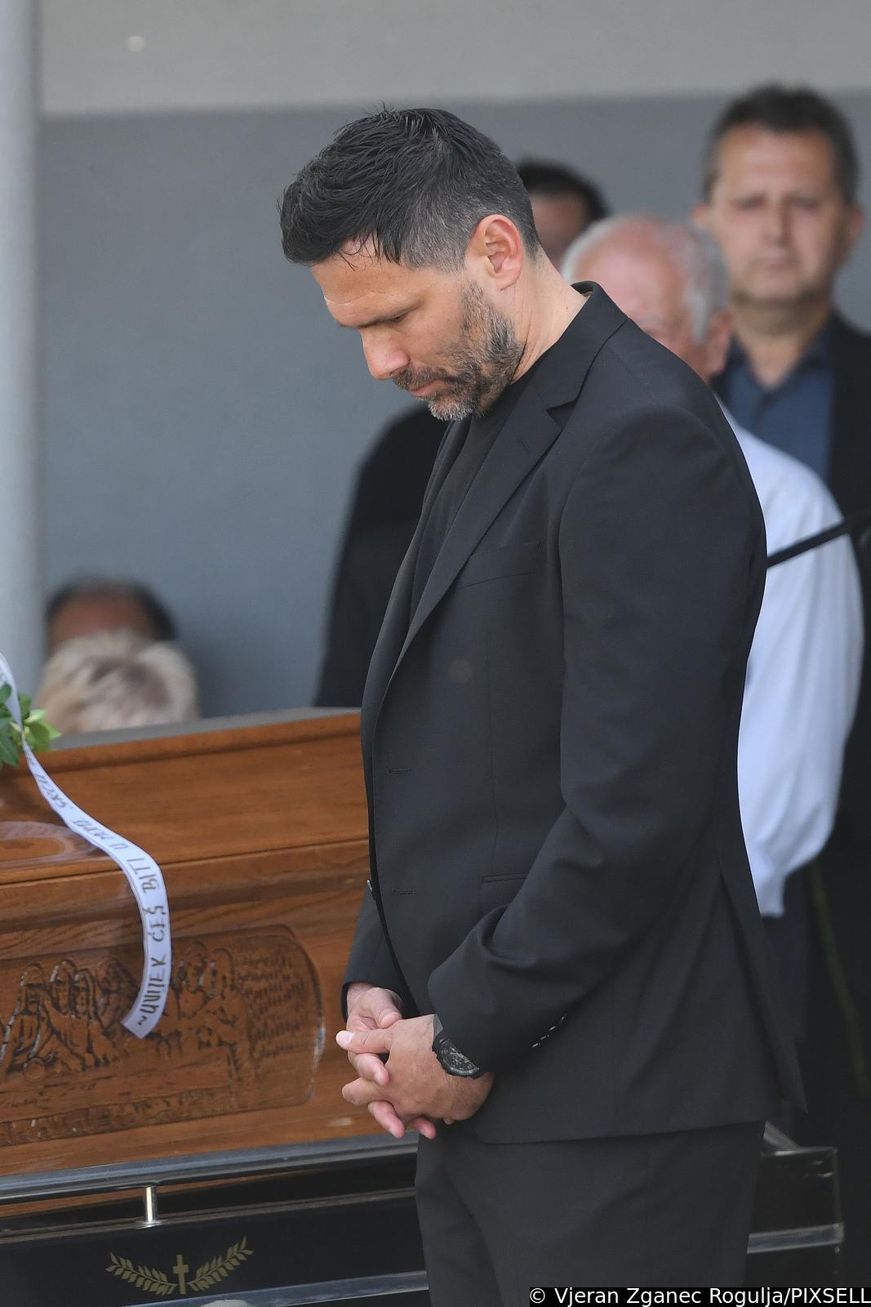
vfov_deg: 11.4
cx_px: 436
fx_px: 6531
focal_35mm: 180
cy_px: 654
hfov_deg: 7.6
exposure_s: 1/1000
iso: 400
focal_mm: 180
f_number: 5
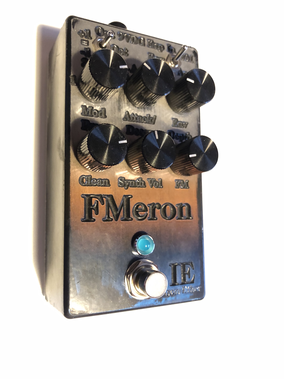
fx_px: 306
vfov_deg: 63.4
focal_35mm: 28
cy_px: 190
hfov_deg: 49.7
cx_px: 142
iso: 100
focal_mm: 3.99
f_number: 1.8
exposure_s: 1/4
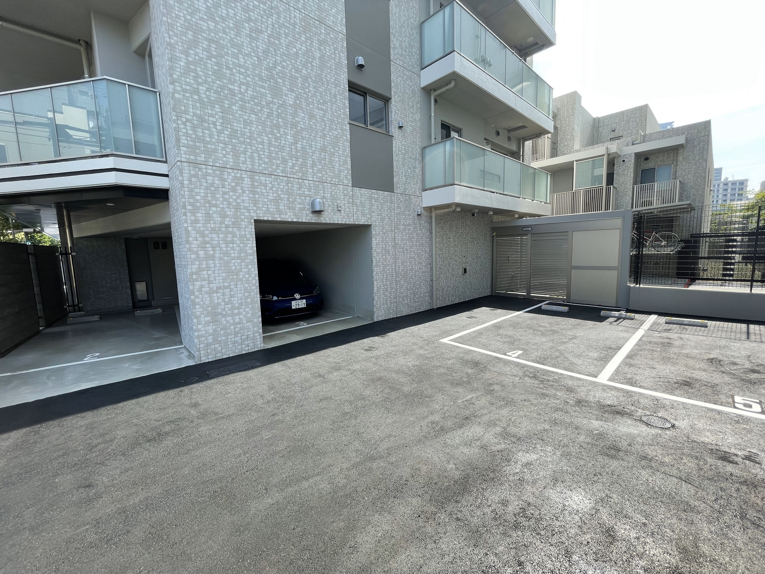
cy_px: 287
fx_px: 309
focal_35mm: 14
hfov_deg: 102.1
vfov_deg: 85.7
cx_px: 382
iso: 25
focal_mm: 1.55
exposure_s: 1/305
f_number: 2.4
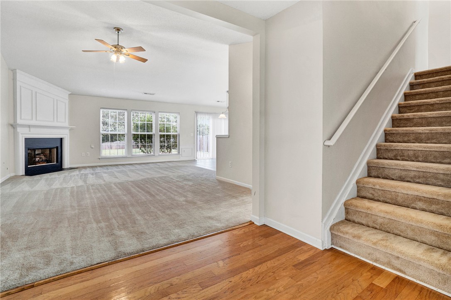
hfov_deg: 100.4
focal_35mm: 15
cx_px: 226
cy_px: 150
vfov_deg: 77.3
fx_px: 188
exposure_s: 1/25
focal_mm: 10
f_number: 8
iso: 400
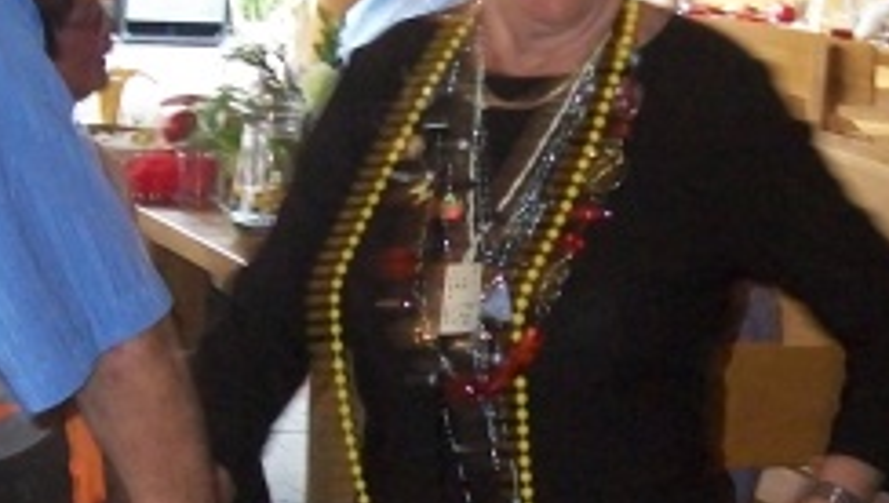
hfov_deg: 17.8
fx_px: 2832
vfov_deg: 10.1
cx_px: 426
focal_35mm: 120
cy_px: 210
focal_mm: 6
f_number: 2.7
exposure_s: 1/30
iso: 160
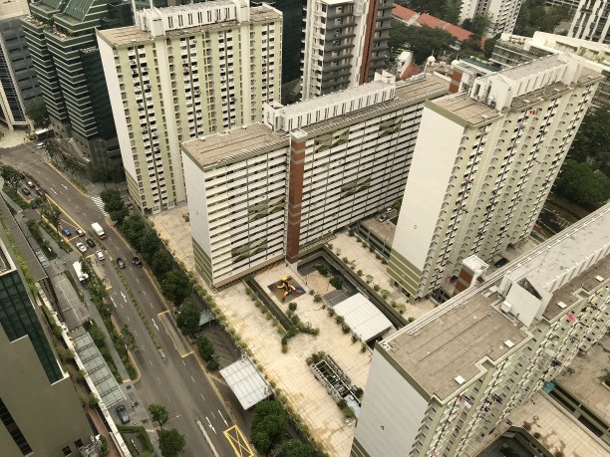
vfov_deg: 49.7
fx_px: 493
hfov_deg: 63.4
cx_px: 305
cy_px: 228
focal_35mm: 28
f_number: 1.8
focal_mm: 3.99
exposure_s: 1/1350
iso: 20
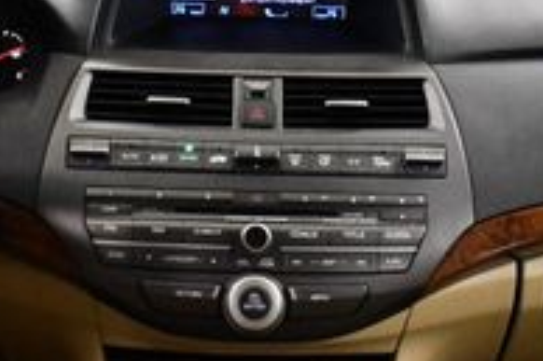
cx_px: 266
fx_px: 1793
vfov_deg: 11.4
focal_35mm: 119
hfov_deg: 17.2
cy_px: 56
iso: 2800
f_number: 3.5
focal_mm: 18
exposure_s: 1/125
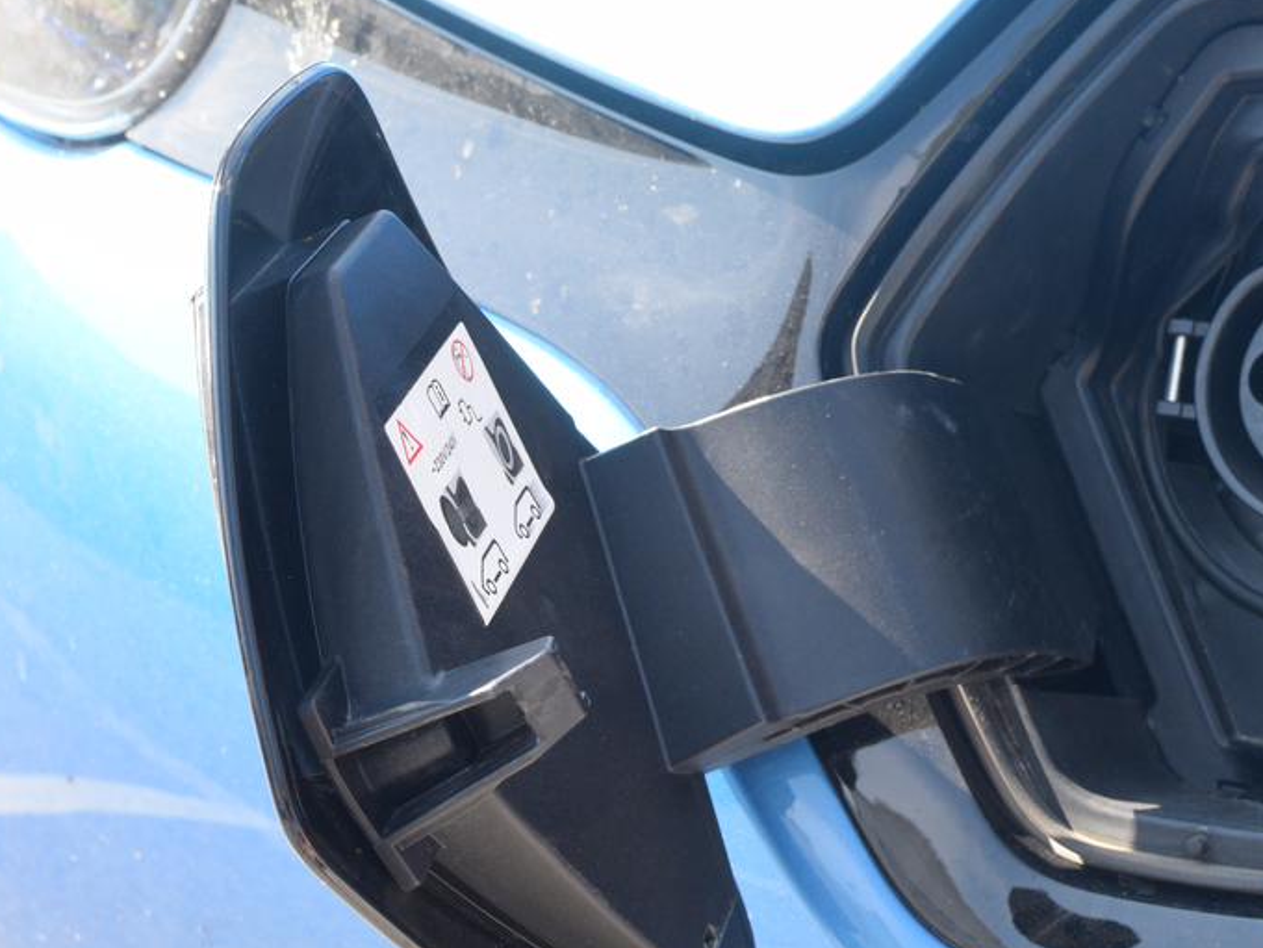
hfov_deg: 20.3
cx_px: 1133
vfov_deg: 15.6
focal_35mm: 95
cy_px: 422
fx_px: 3463
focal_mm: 35
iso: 400
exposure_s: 1/200
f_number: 7.1
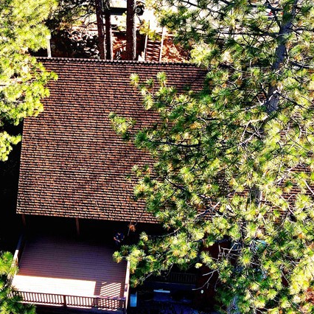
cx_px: 113
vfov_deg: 33.4
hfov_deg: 33.2
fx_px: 523
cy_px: 146
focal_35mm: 51
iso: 100
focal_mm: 4.5
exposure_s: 1/161
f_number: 2.8
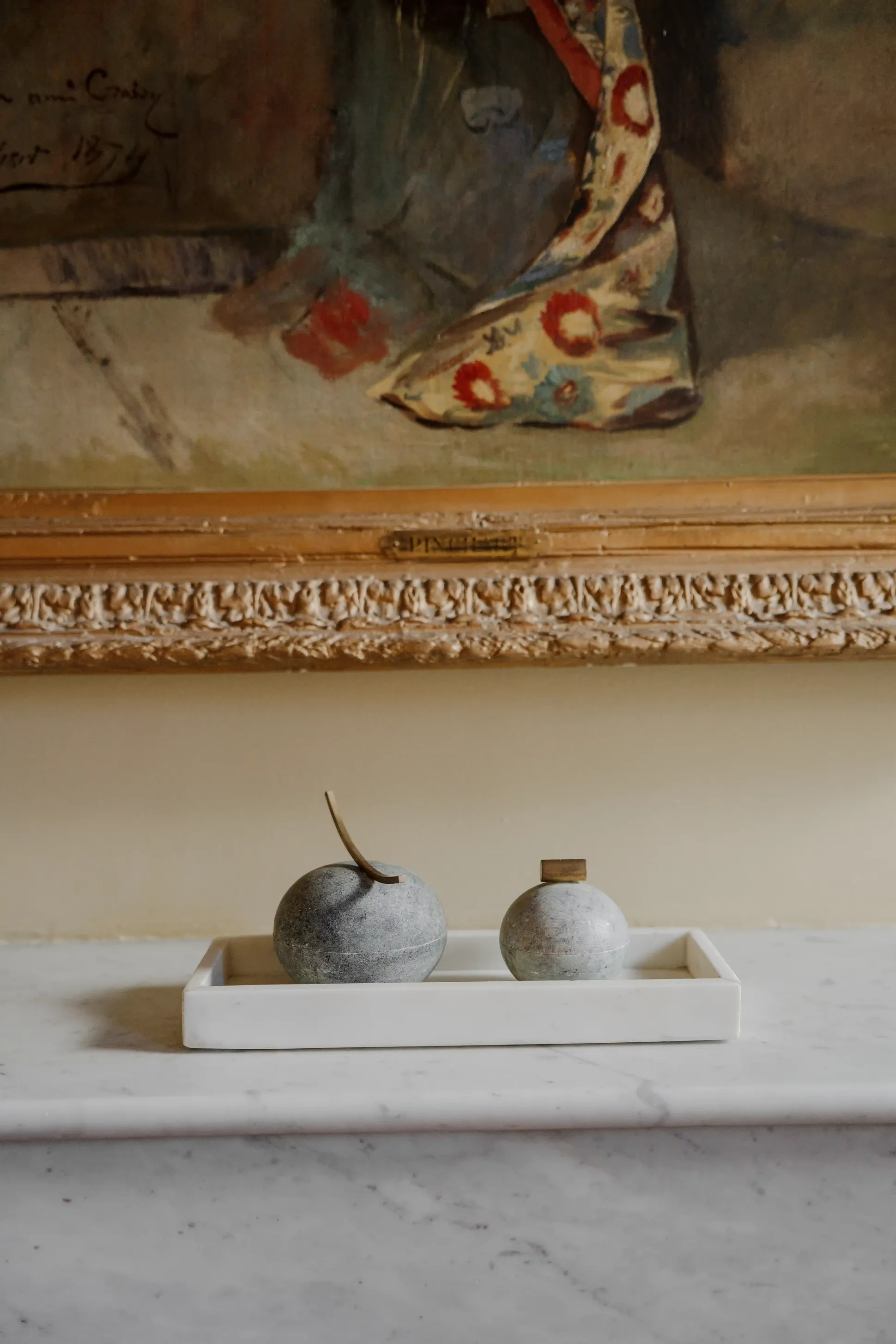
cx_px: 448
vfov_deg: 47.4
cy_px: 672
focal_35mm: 41
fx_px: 1530
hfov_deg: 32.6
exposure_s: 1/80
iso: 400
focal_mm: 41
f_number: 2.8
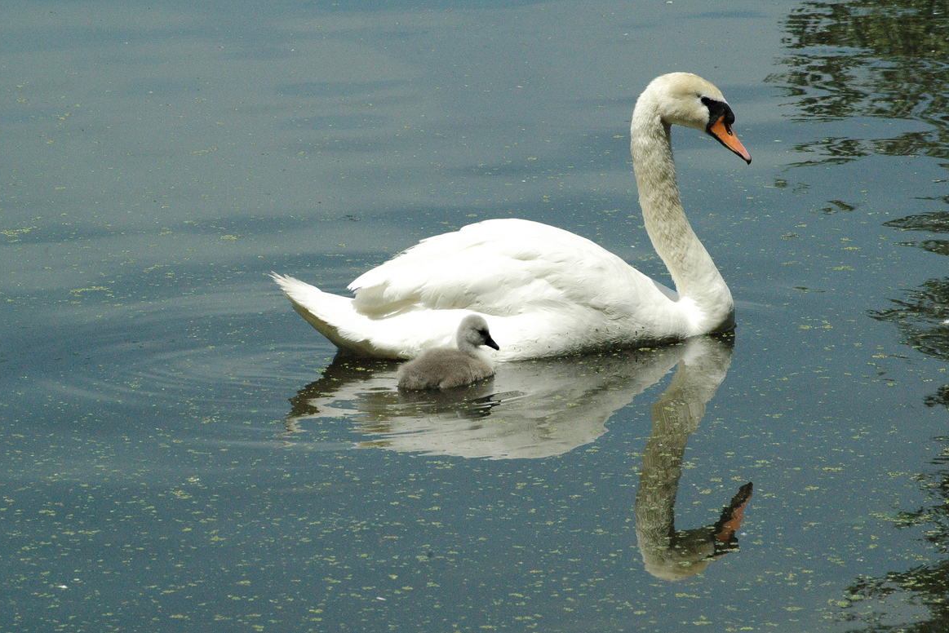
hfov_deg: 10.1
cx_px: 473
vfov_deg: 6.8
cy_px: 316
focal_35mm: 204
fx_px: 5366
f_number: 16
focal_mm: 135
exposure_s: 1/1250
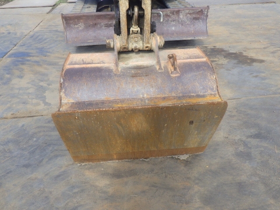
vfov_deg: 49.7
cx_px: 140
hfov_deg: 63.4
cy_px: 105
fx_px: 226
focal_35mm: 28
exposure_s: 1/320
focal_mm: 5
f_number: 4.2
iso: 125
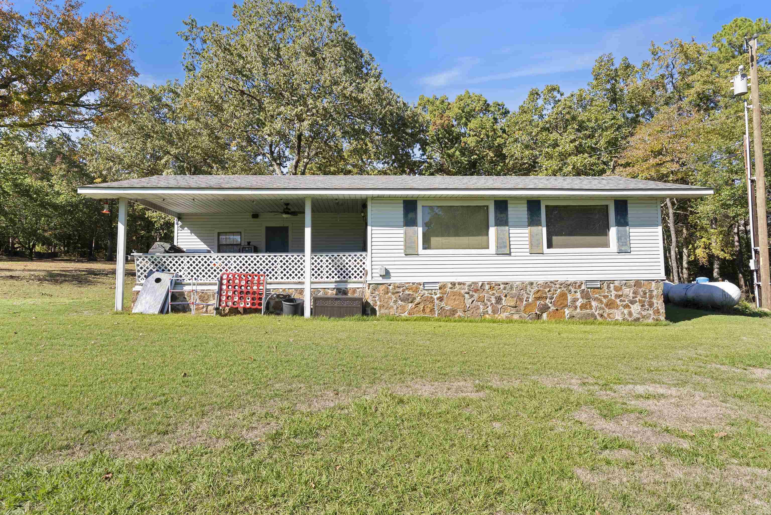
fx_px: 428
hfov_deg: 84.0
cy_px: 258
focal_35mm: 20
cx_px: 386
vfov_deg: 62.0
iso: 250
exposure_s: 1/80
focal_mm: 20
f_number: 9
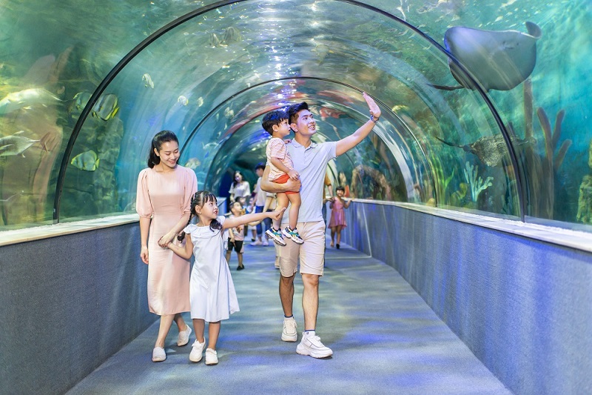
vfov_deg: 37.8
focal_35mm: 35
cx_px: 296
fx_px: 575
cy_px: 198
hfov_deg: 54.4
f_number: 1.8
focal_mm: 35
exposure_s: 1/160
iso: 1000
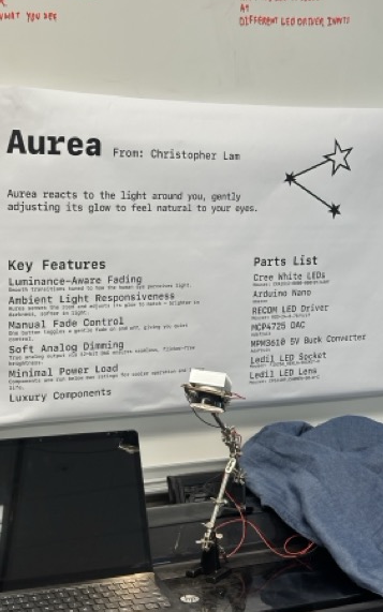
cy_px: 331
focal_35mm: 57
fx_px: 952
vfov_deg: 35.7
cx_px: 154
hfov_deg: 22.7
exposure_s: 1/120
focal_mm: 6.86
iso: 80
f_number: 1.78
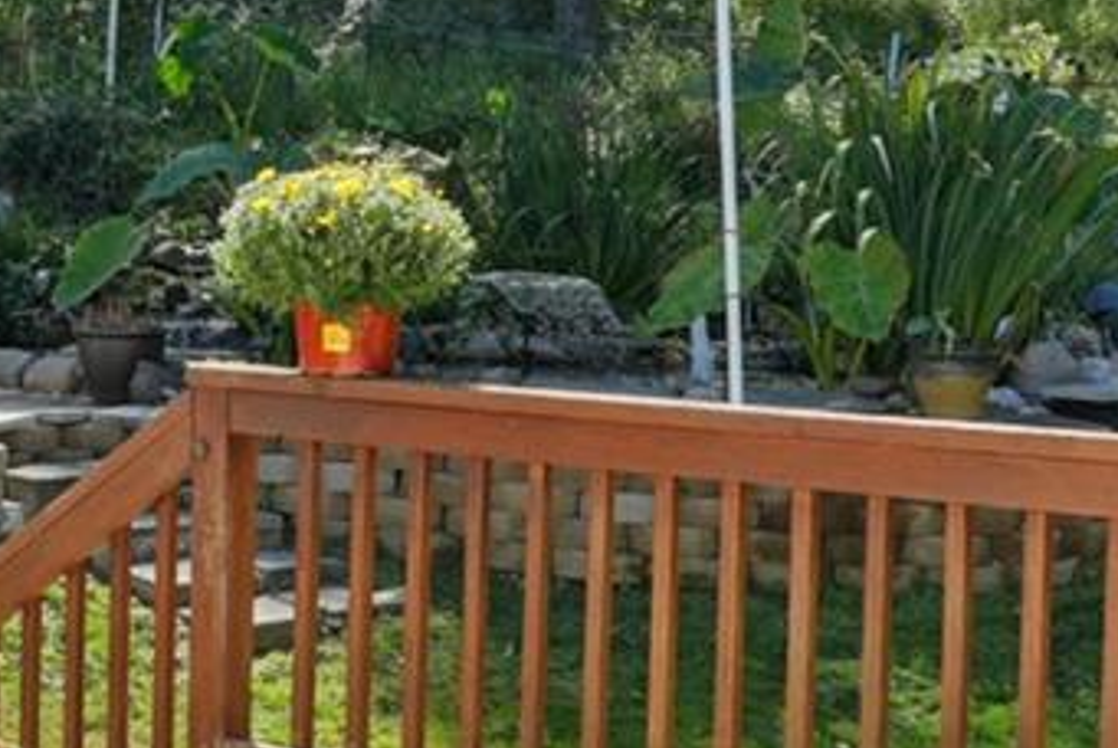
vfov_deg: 14.2
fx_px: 2984
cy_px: 162
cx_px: -659
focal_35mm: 96
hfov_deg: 18.3
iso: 100
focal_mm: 16
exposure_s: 1/160
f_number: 8
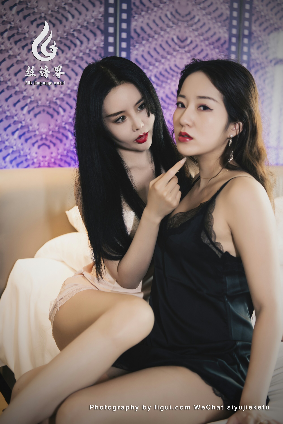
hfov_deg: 29.2
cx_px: 142
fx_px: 542
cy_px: 212
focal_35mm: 46
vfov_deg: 42.7
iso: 360
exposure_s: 1/40
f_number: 2.8
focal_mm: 46
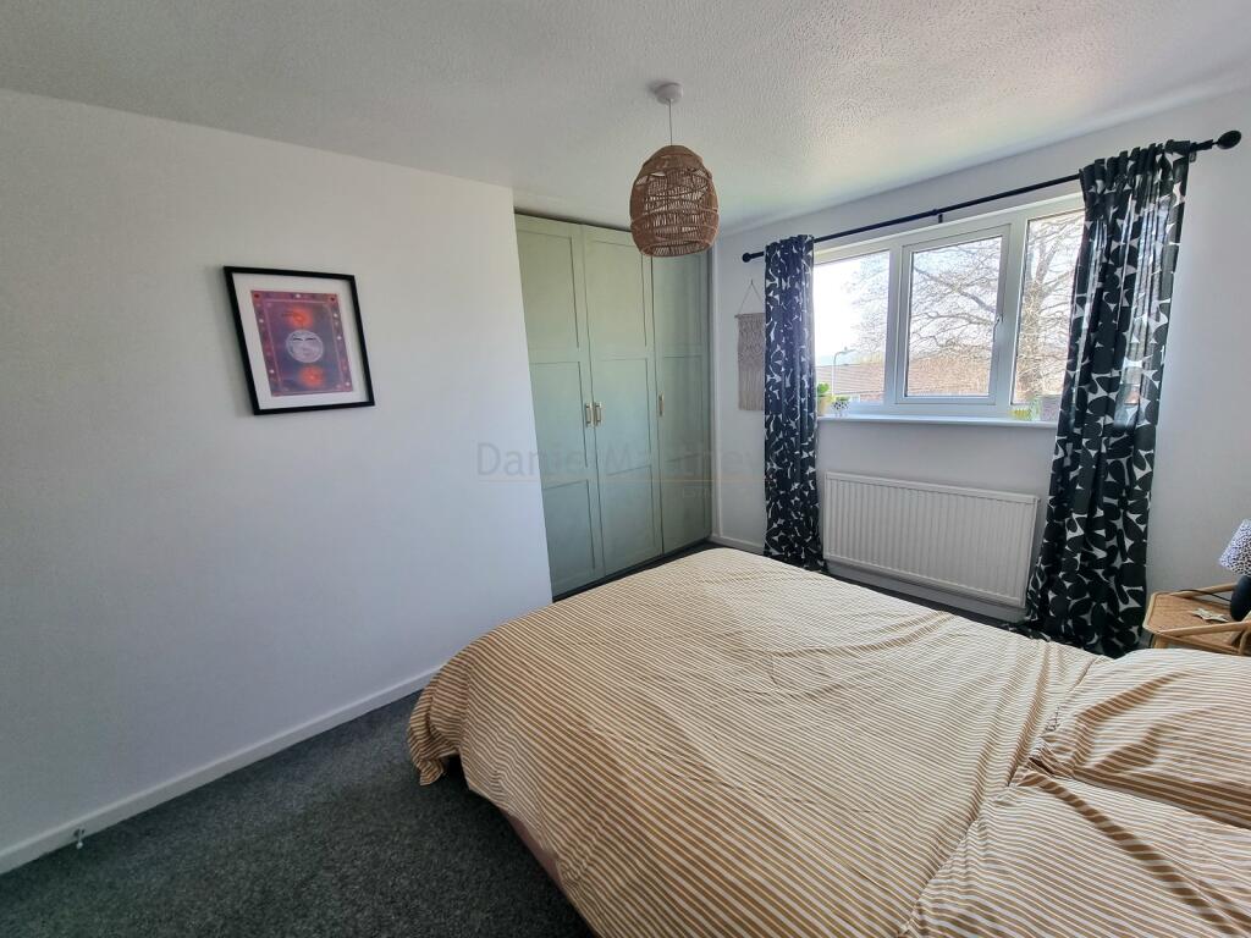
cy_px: 469
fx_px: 470
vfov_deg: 89.9
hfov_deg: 106.2
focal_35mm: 13
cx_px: 626
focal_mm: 2.2
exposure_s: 1/120
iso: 80
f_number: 2.2
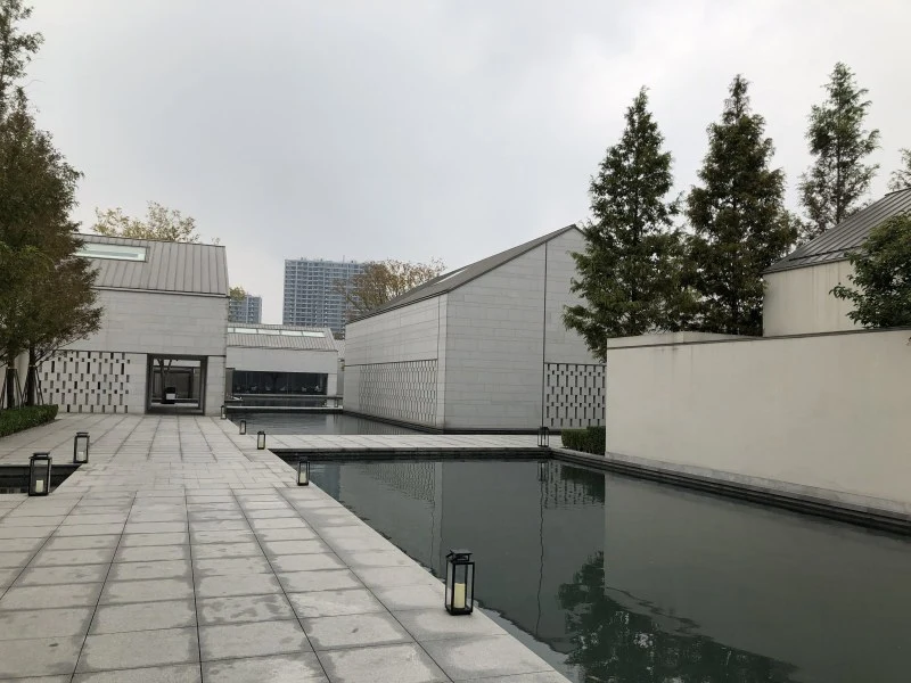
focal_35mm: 28
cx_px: 456
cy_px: 342
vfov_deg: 49.7
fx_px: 737
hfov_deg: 63.4
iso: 20
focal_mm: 4
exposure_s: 1/421
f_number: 1.8
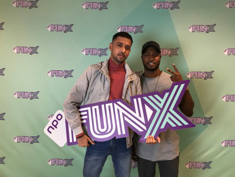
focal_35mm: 28
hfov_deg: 63.4
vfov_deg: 49.9
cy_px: 88
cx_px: 118
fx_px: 190
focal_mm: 3.99
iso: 32
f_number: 1.8
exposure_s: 1/33
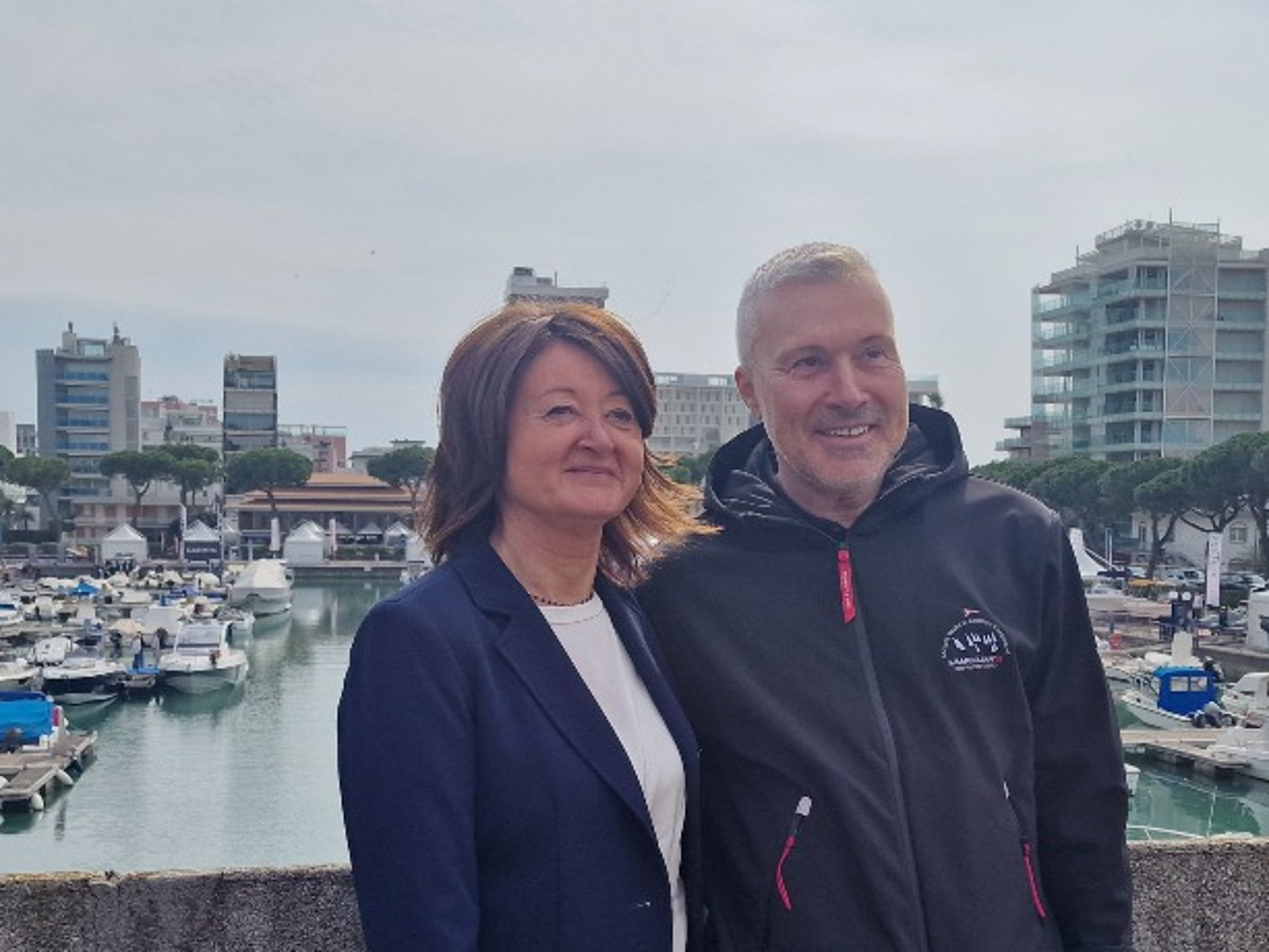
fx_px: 1650
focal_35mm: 45
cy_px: 662
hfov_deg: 42.1
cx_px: 673
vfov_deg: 31.8
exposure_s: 1/2128
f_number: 1.8
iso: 50
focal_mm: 6.4
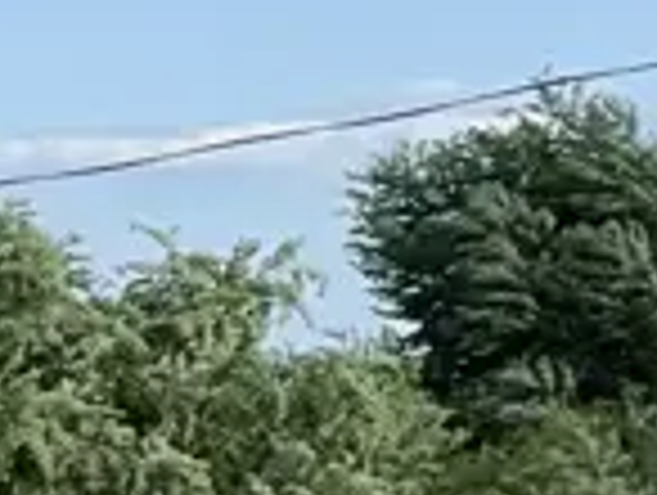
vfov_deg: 4.2
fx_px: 6768
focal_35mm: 356
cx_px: -1278
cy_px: 873
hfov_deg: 5.3
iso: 32
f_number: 2
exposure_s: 1/1261
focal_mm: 6
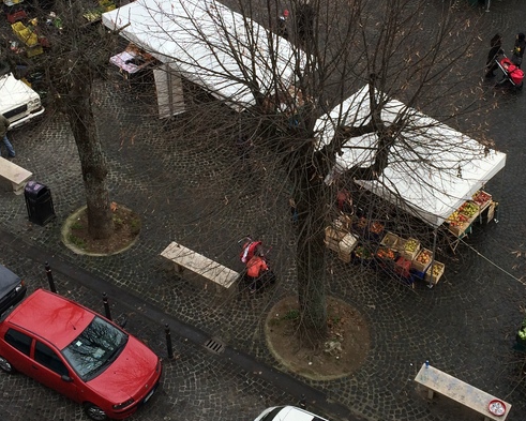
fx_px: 919
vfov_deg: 25.6
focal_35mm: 59
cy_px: 120
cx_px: 324
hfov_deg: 31.8
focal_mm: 4.15
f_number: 2.2
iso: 32
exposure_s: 1/595
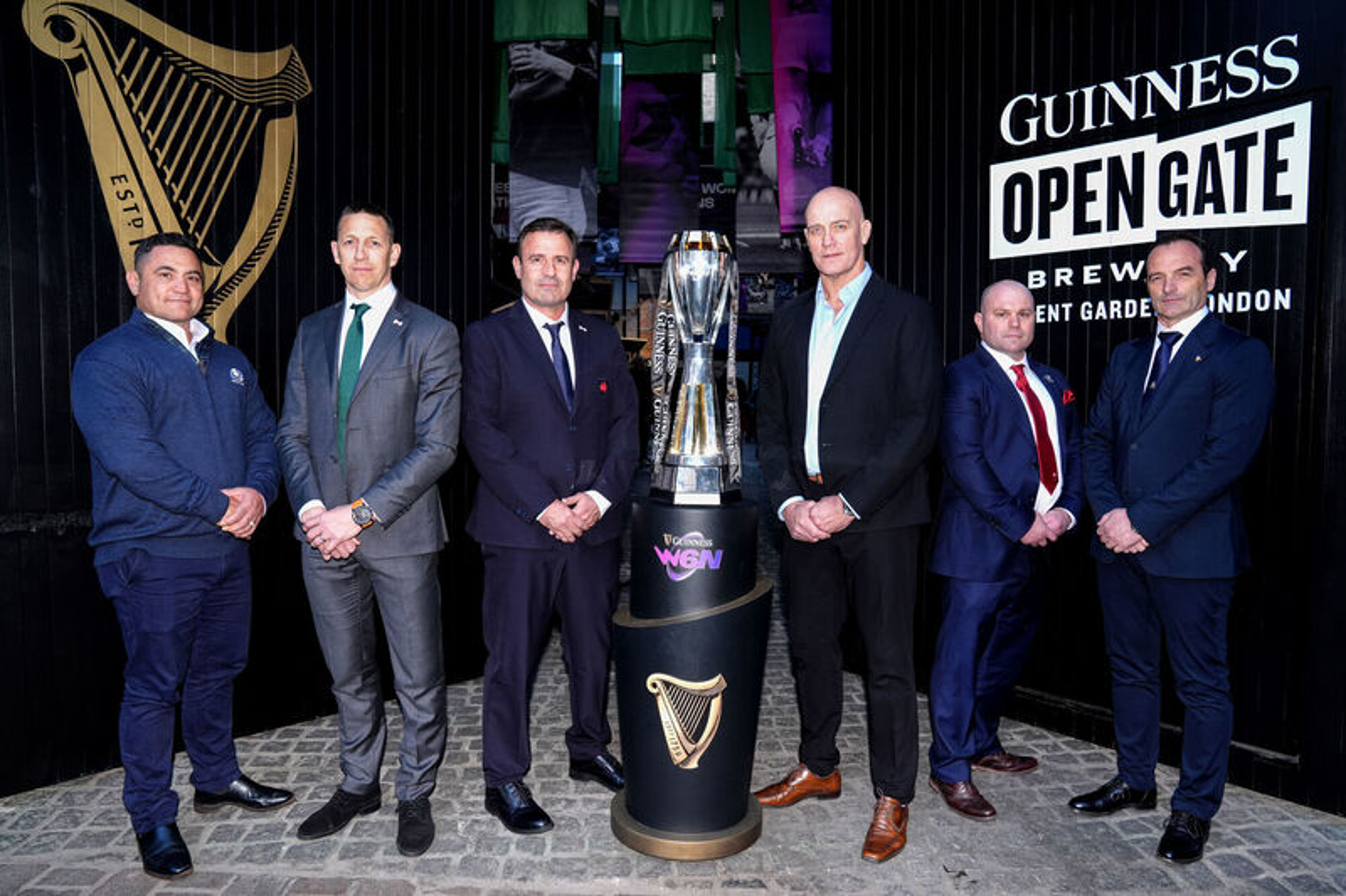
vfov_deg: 53.1
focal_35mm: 24
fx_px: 897
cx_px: 673
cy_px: 448
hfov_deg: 73.8
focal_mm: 24
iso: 800
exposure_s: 1/250
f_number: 4
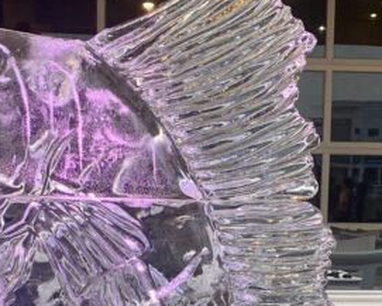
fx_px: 1086
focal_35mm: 96
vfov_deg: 15.3
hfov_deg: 19.9
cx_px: 221
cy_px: 399
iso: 64
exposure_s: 1/120
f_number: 1.8
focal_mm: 4.25
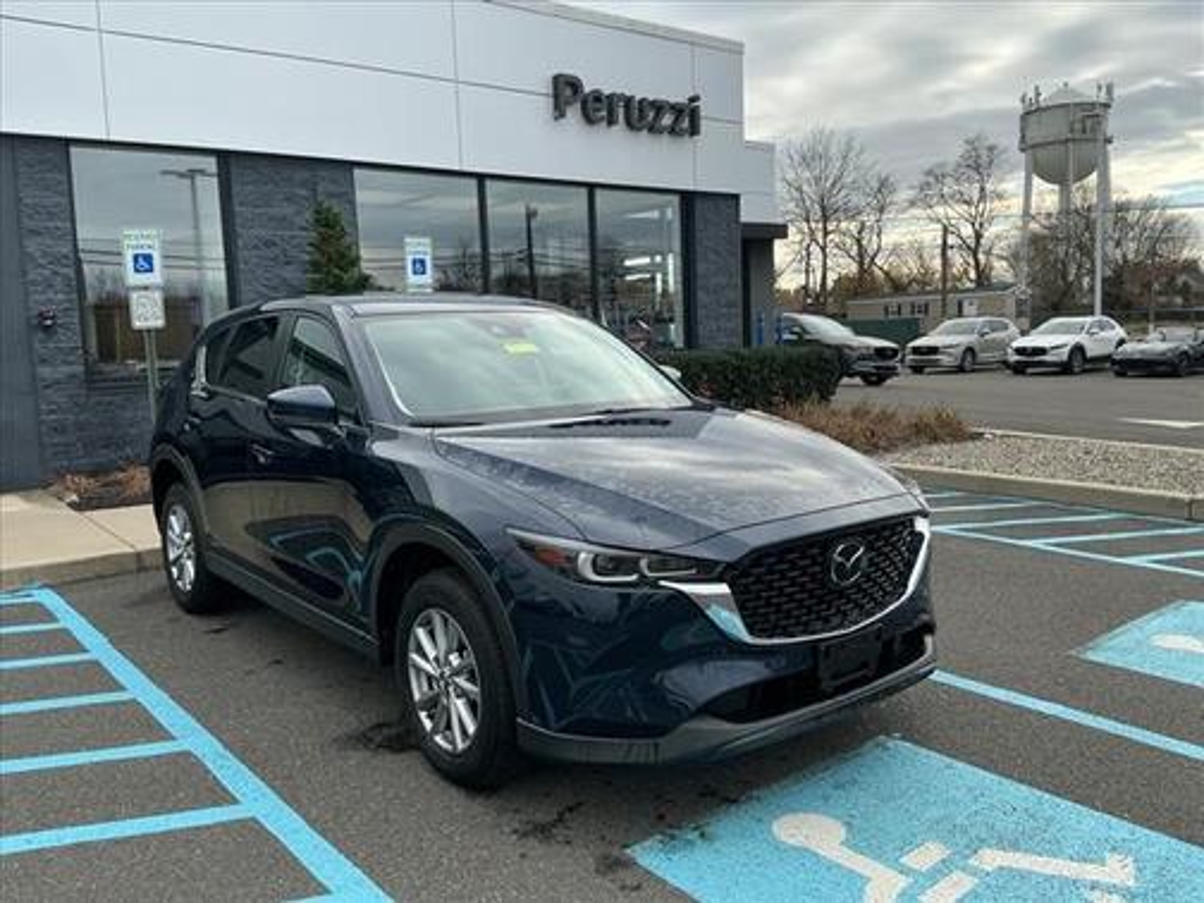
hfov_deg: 61.7
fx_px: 1009
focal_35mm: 29
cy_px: 452
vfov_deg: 48.2
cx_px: 602
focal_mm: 3
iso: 25
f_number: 1.8
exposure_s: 1/657
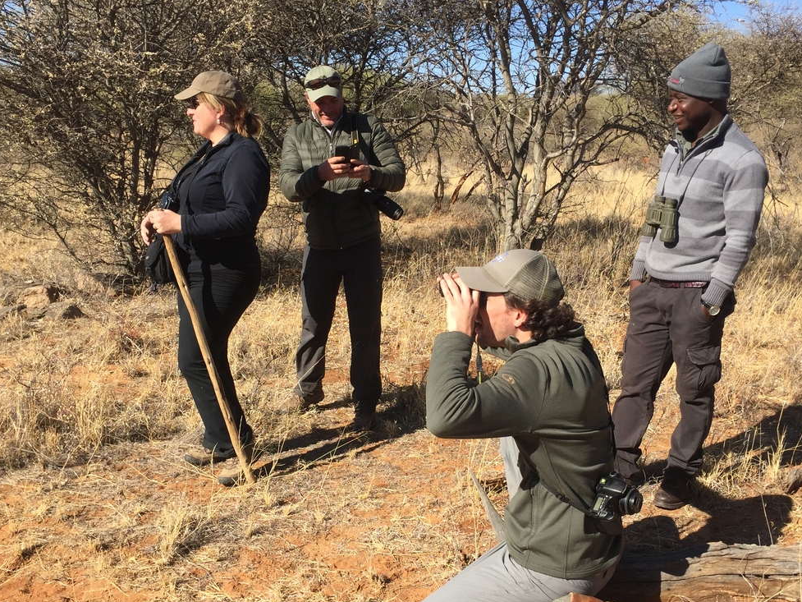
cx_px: 442
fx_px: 881
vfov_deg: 37.6
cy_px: 361
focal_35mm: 38
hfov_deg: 48.9
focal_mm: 4.15
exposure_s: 1/1364
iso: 32
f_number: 2.2
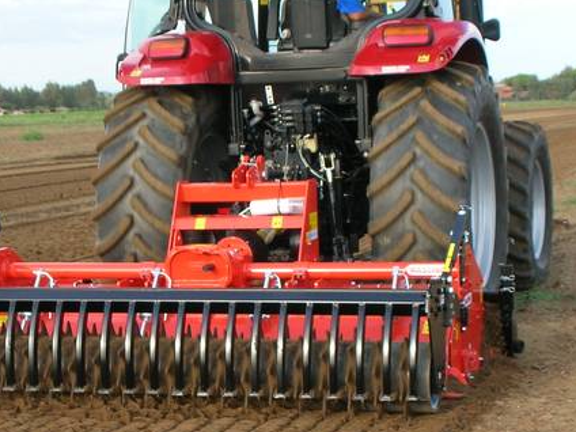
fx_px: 1664
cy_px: 337
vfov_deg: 14.7
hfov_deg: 19.6
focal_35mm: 100
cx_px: 235
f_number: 3.7
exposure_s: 1/98.7
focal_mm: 8.8
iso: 50
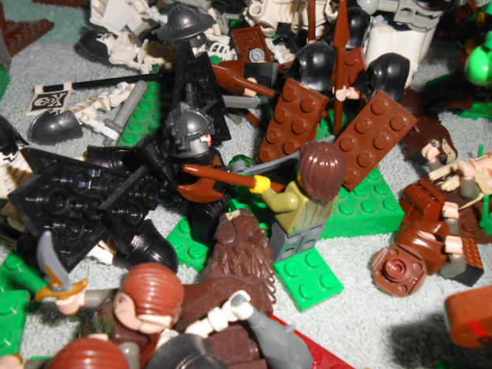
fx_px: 441
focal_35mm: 31
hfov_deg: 58.3
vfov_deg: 45.5
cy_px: 183
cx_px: 246
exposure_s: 1/25
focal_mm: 5.3
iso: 200
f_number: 11.9
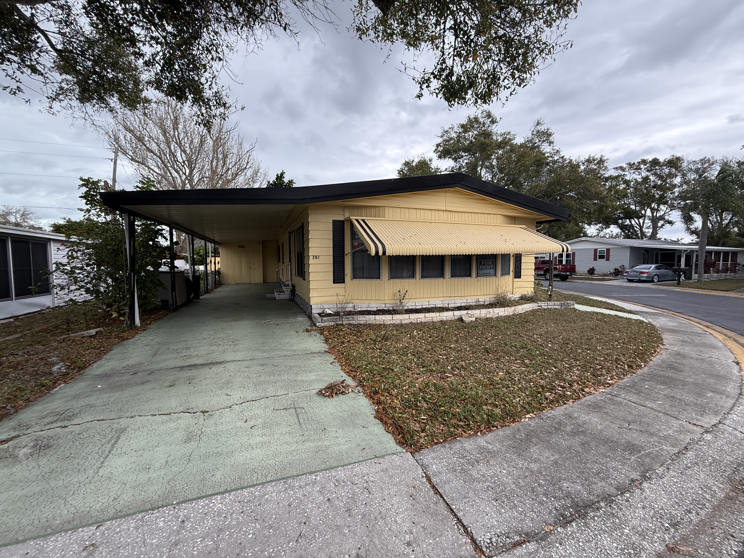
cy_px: 279
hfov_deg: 102.1
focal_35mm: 14
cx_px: 372
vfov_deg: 85.7
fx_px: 301
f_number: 2.2
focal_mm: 2.22
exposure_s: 1/361
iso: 64
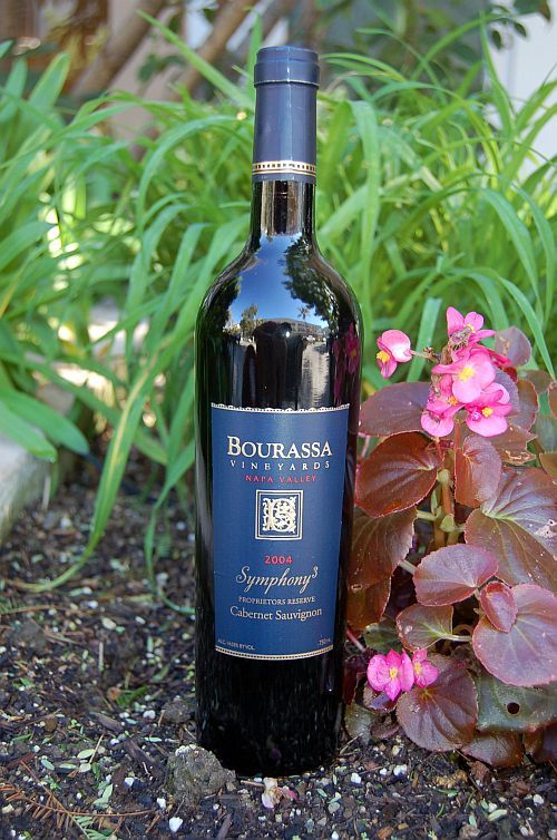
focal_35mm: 42
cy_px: 420
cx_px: 278
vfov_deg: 46.5
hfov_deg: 31.8
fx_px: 978
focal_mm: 28
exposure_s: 1/60
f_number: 4.2
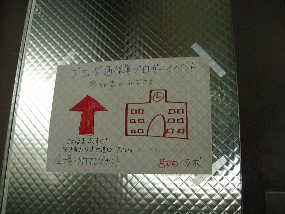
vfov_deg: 37.7
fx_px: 313
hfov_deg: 49.0
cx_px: 142
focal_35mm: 38
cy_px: 107
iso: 381
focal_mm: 6.3
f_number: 3.5
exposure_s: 1/8
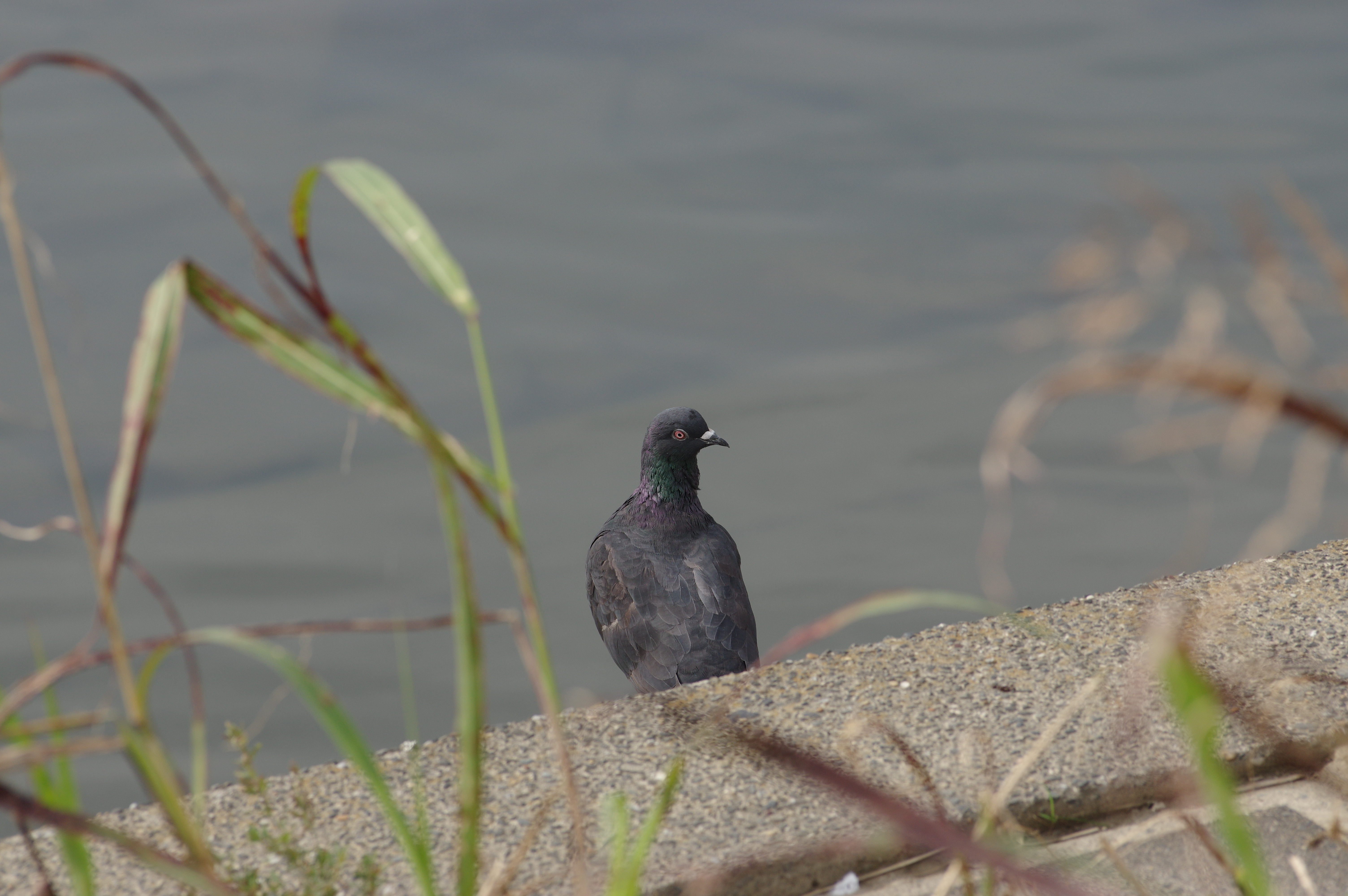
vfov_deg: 3.7
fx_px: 14029
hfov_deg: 5.5
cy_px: 448
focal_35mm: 375
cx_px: 674
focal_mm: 250
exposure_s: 1/500
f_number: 6.3
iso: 250
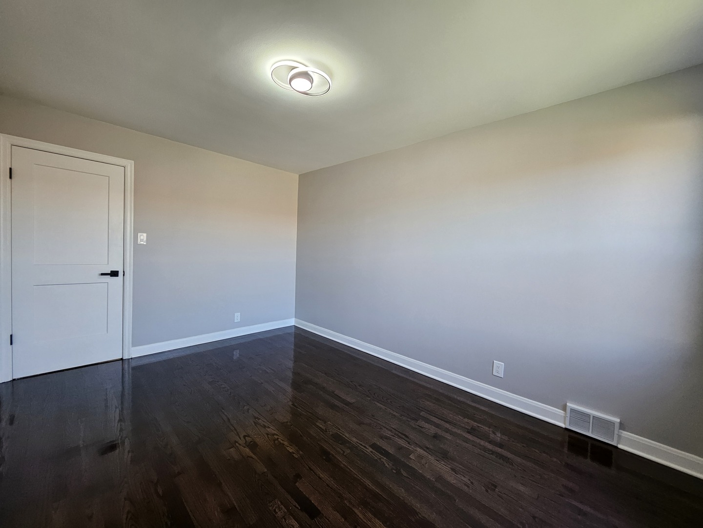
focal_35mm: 13
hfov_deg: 106.2
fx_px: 264
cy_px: 264
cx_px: 352
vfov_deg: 89.9
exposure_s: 1/60
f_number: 2.2
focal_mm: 1.74
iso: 125
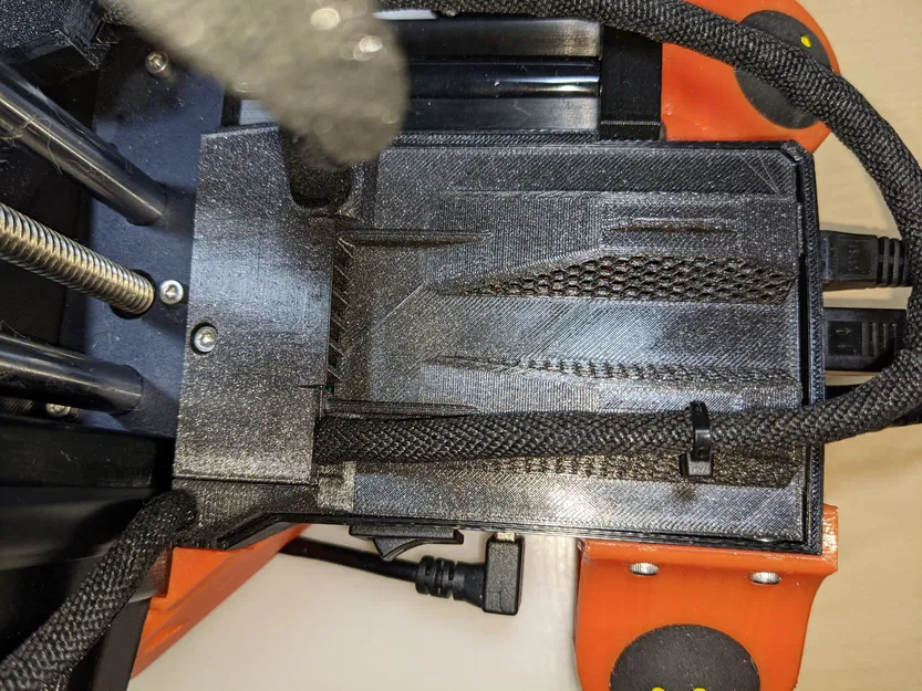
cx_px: 461
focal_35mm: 27
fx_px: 719
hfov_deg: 65.3
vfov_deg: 51.4
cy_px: 346
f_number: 1.73
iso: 90
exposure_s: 1/89.9
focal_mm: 4.38
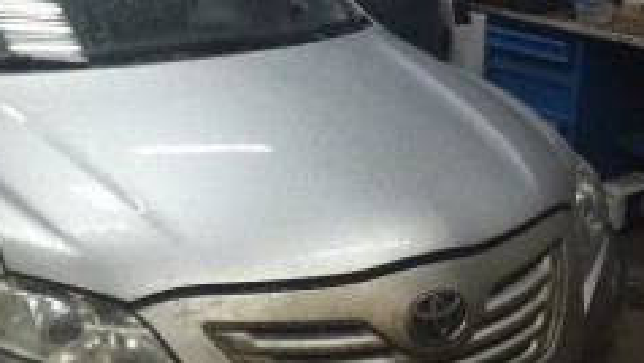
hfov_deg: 38.4
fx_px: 905
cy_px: 146
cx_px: 179
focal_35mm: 53
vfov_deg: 22.6
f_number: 2.2
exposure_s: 1/33
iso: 80
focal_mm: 4.15
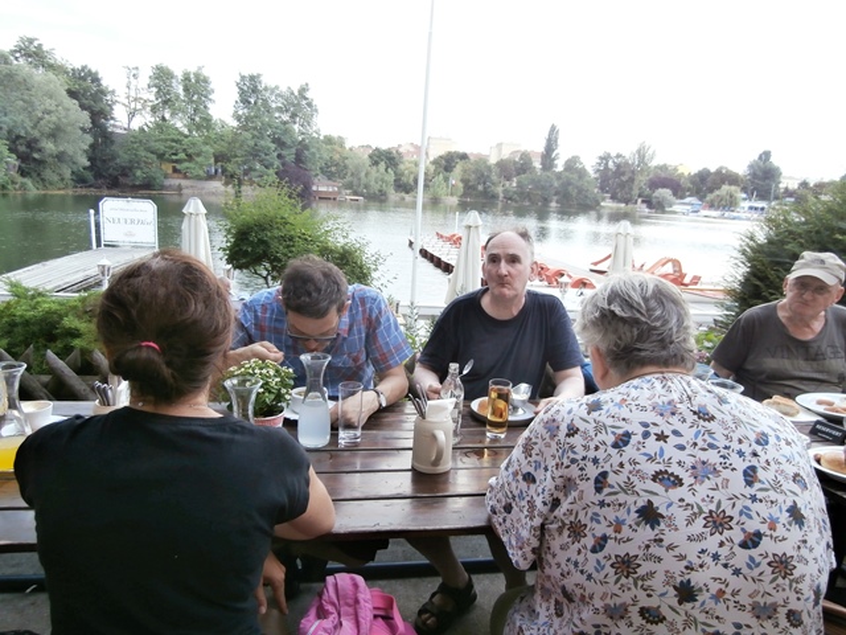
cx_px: 423
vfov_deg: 56.8
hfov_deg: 71.6
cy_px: 318
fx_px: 587
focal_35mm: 24
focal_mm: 4.2
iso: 100
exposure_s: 1/100
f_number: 3
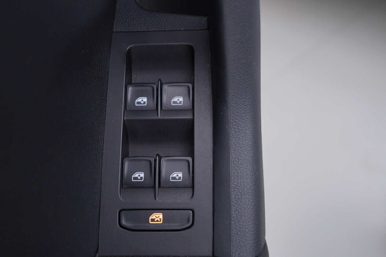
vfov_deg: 36.9
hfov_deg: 53.1
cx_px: 193
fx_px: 386
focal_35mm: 36
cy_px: 128
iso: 125
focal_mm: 24
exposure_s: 1/50
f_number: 3.2
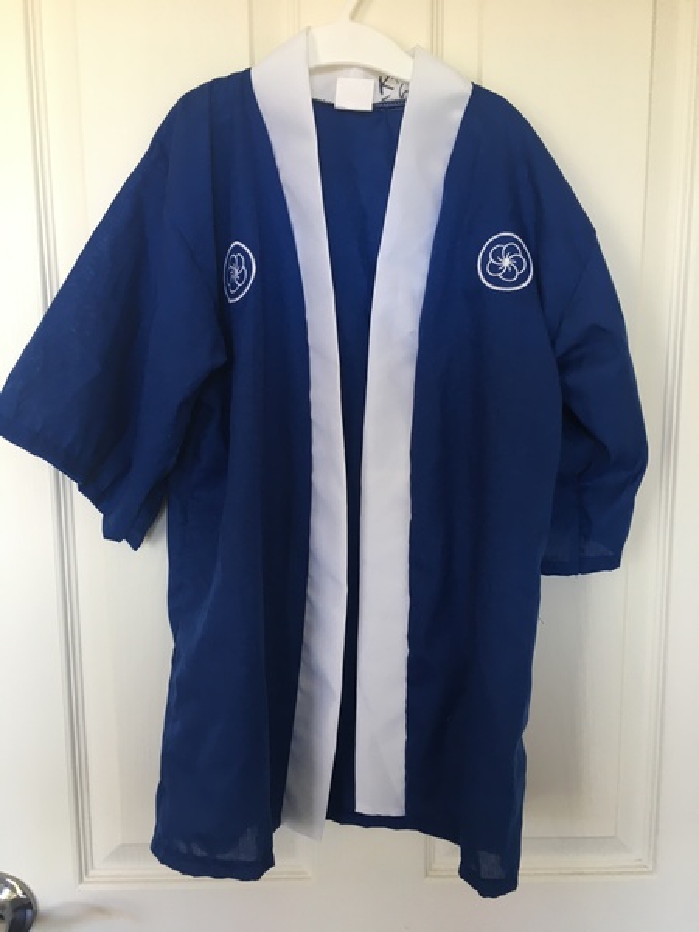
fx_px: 781
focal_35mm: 29
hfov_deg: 48.2
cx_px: 350
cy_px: 466
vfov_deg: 61.7
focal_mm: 4.15
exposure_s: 1/33
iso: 64
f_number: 2.2
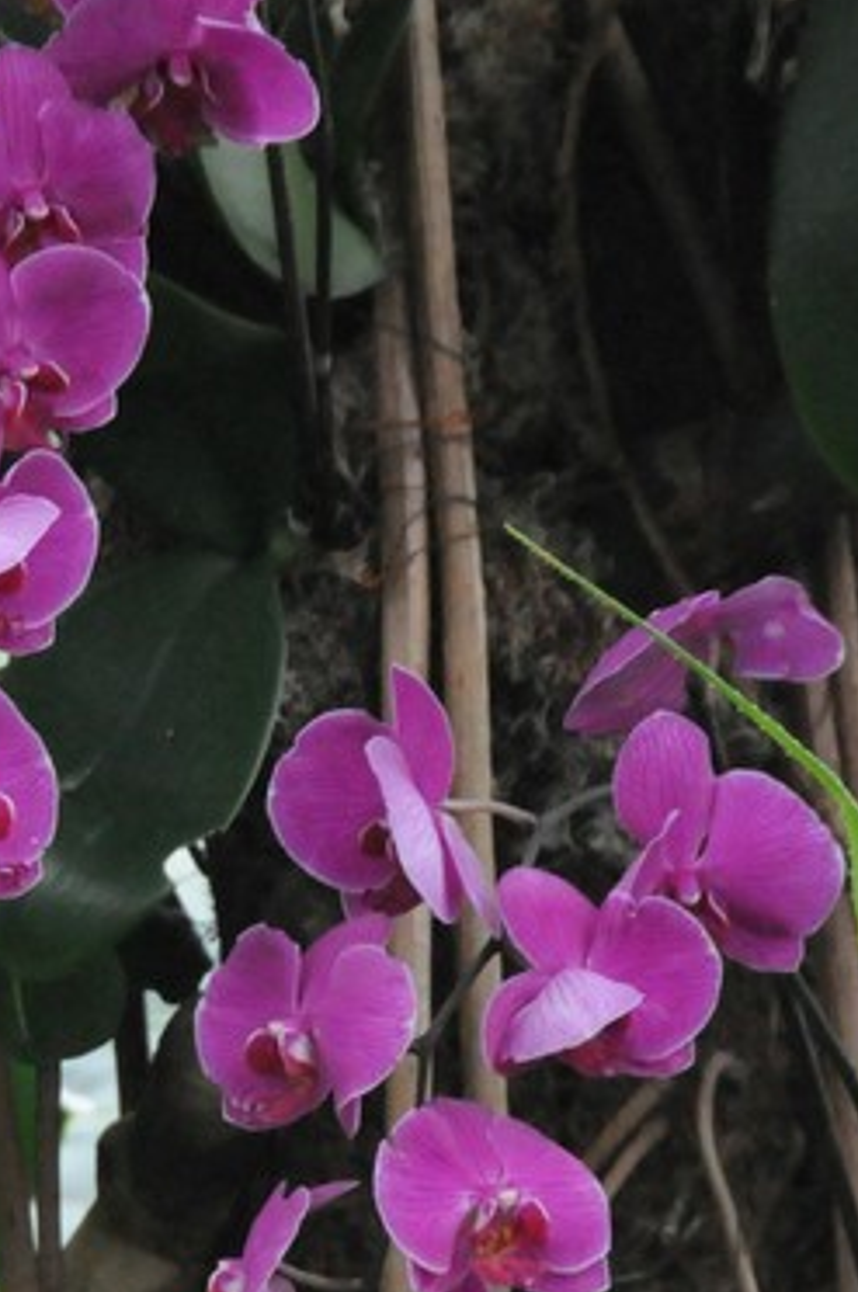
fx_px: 31187
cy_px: 903
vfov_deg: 2.4
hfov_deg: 1.6
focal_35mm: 870
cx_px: 141
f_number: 8
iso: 3200
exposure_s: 1/250
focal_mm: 200
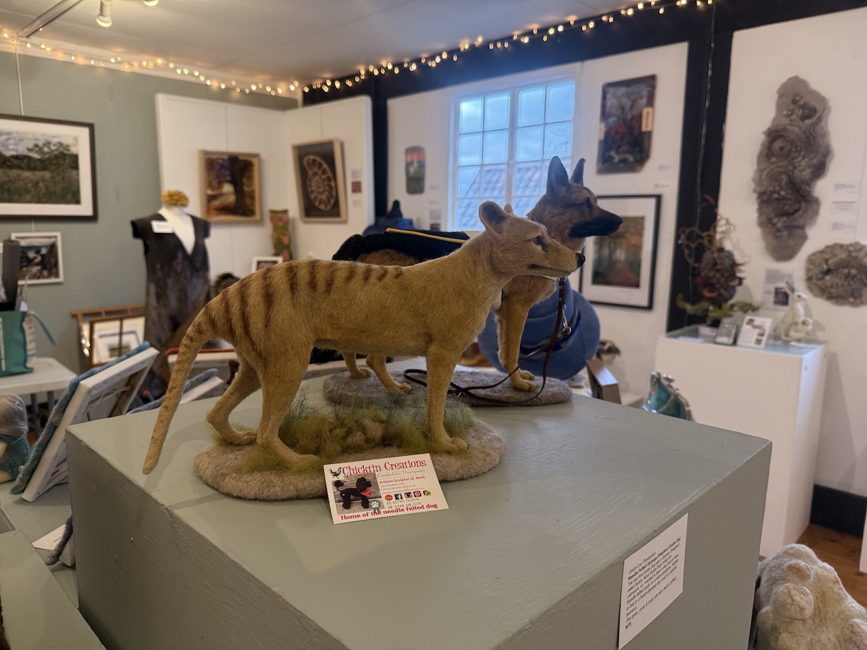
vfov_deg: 56.8
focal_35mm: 24
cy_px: 325
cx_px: 434
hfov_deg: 71.6
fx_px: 601
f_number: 1.78
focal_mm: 6.76
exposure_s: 1/100
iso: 320
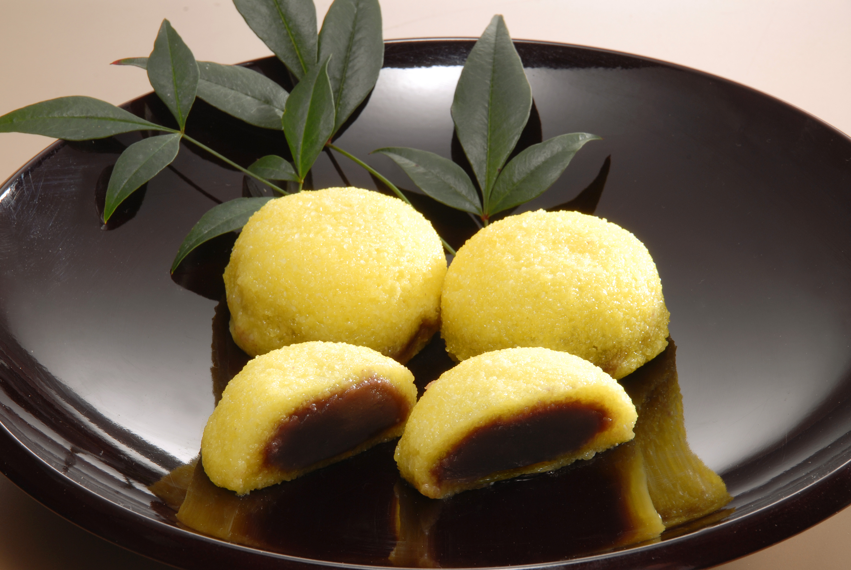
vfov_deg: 4.6
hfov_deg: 6.9
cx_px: 426
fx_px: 7100
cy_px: 285
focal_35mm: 300
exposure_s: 1/125
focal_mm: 200
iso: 100
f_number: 20
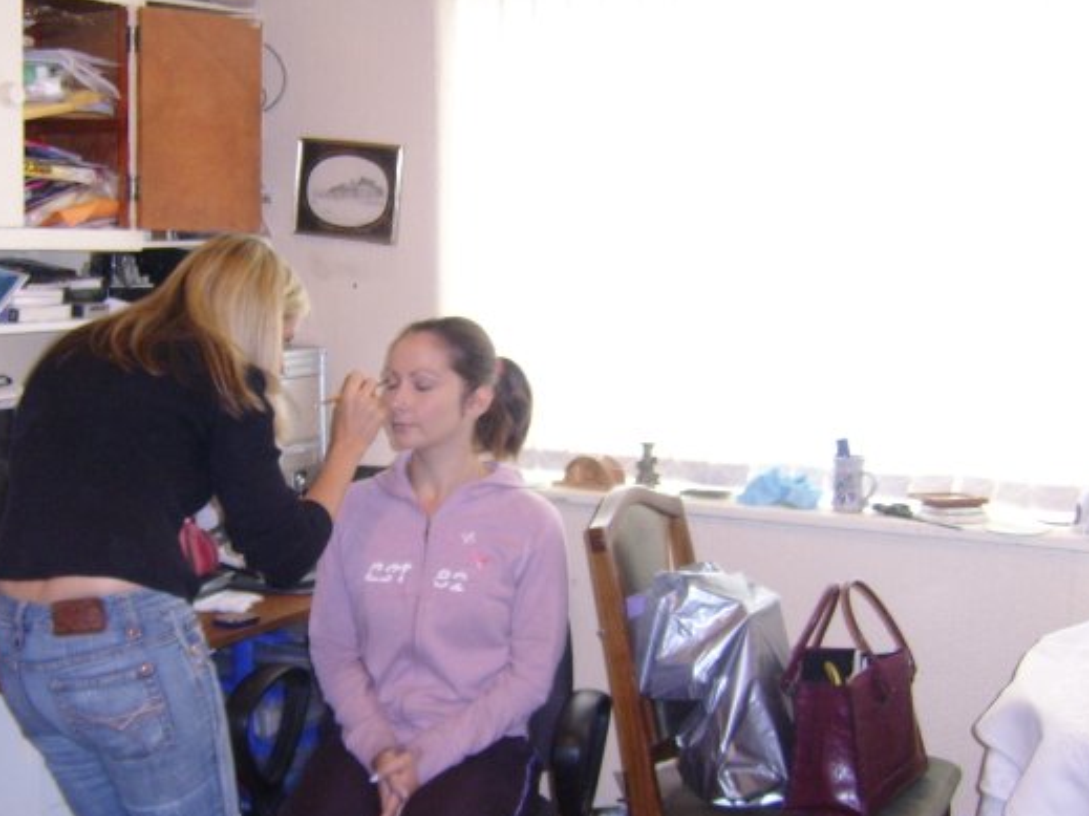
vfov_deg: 27.0
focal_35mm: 54
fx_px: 1698
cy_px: 487
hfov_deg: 35.1
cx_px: 344
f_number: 2.8
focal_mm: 5.95
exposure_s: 1/30
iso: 154
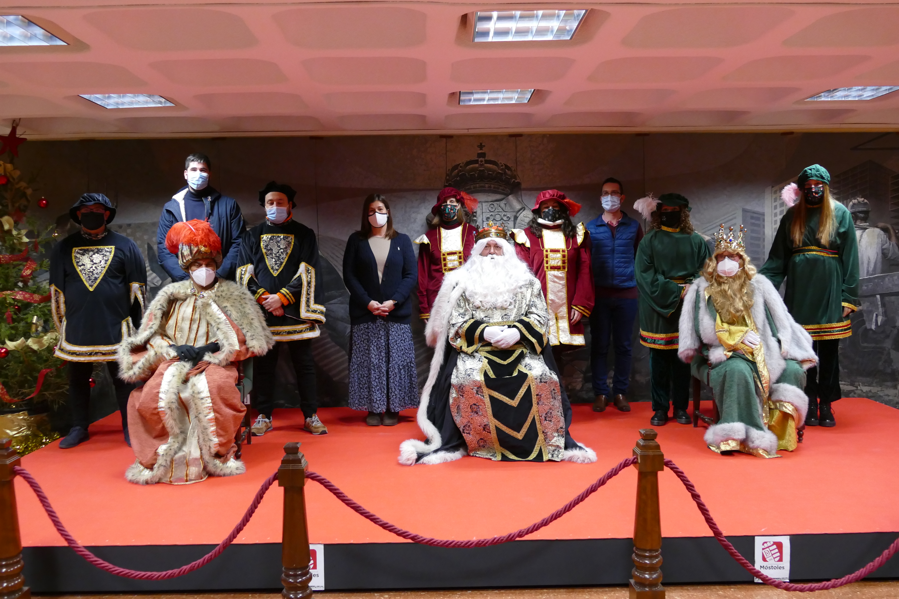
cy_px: 300
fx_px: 799
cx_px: 450
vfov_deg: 41.1
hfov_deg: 58.7
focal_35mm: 32
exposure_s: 1/80
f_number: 3
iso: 1250
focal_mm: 11.6
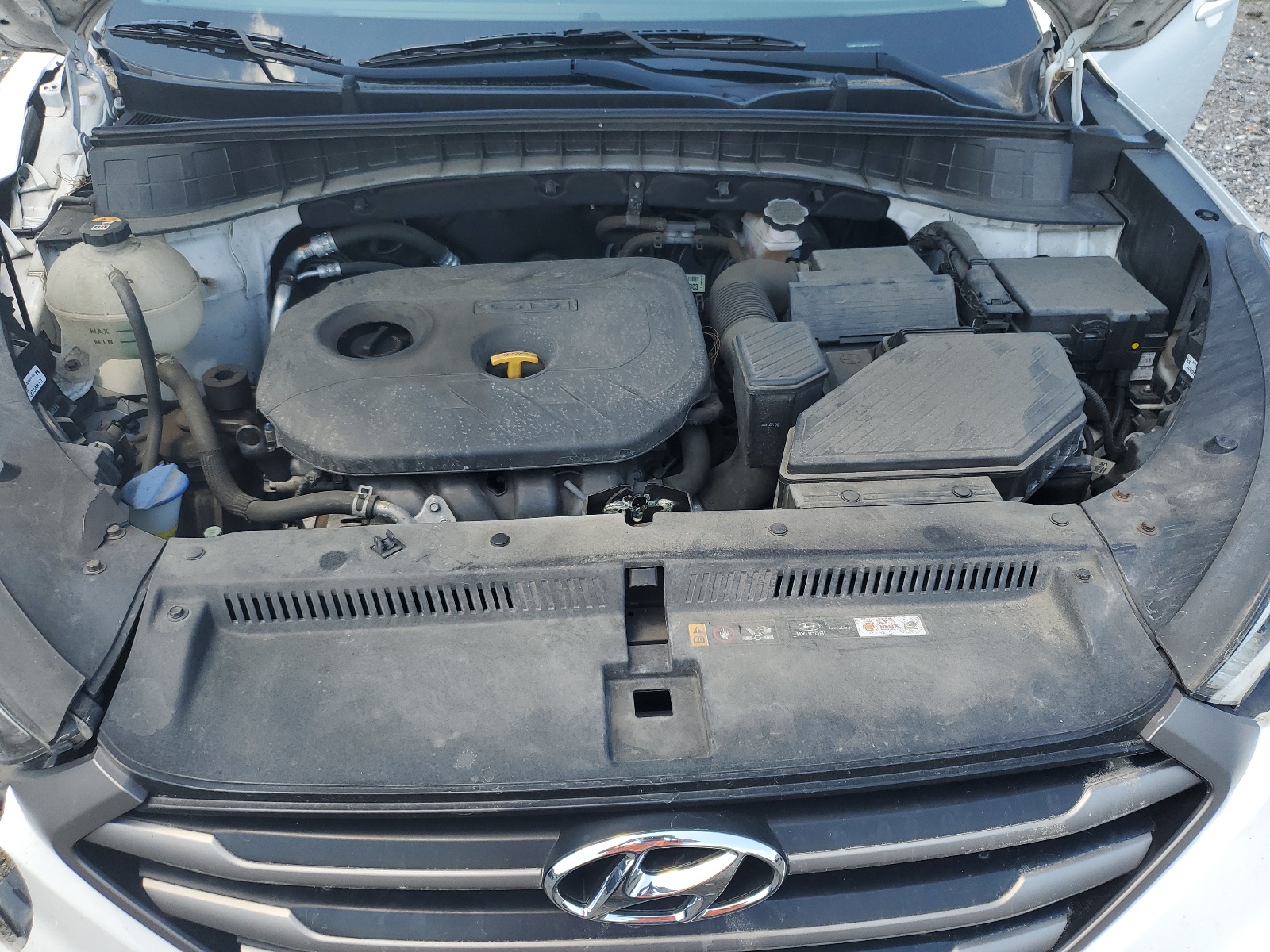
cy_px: 476
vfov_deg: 53.1
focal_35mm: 26
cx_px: 635
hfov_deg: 67.3
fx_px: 954
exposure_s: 1/625
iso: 50
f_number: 1.5
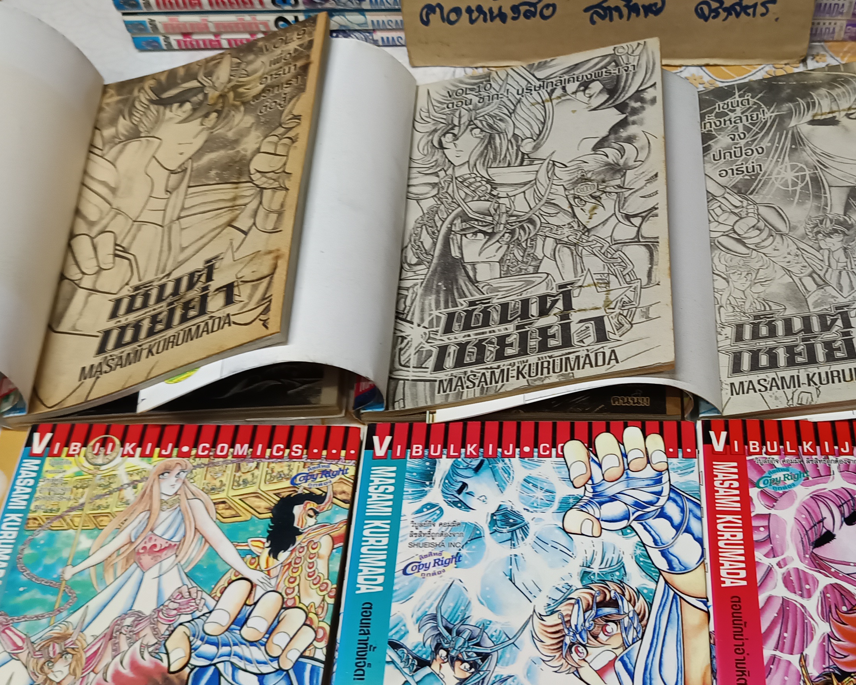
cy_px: 376
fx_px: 1089
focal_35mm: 43
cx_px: 607
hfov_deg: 42.0
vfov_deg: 34.9
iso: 1018
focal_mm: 5.31
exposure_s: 1/33.3
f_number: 1.7
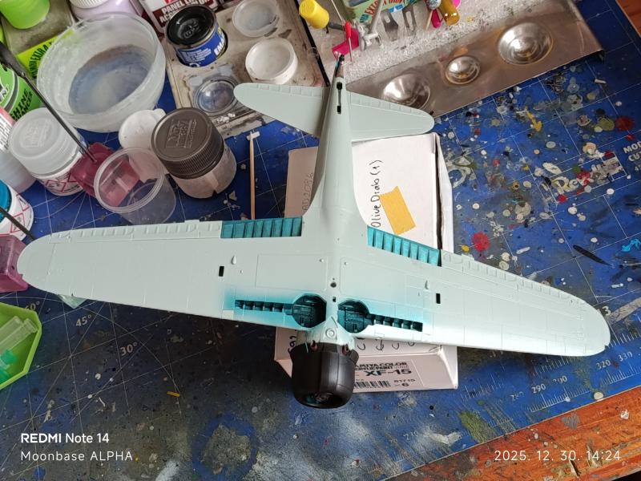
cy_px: 240
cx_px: 320
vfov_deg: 30.3
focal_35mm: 48
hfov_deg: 39.7
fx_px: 889
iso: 1056
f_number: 1.7
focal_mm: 5.24
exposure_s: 1/100
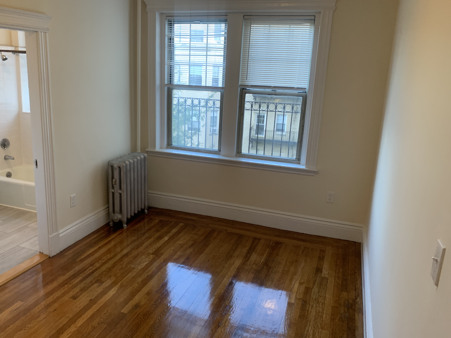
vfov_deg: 48.2
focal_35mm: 29
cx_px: 200
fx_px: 378
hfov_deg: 61.5
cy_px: 166
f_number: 1.8
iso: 160
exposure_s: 1/60
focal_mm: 4.25
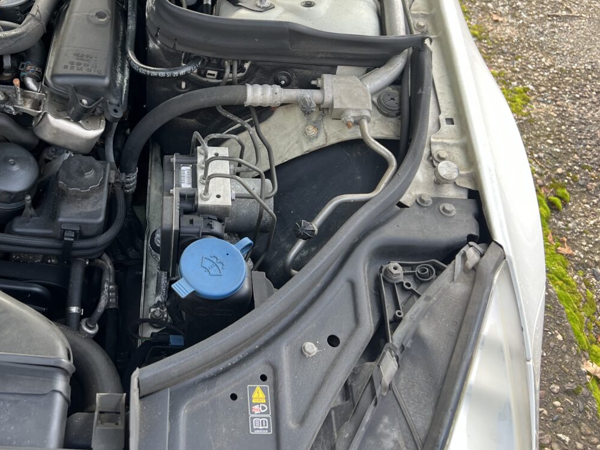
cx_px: 167
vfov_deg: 36.4
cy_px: 146
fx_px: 676
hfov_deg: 46.5
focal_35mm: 39
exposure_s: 1/121
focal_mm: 5.7
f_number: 1.5
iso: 40
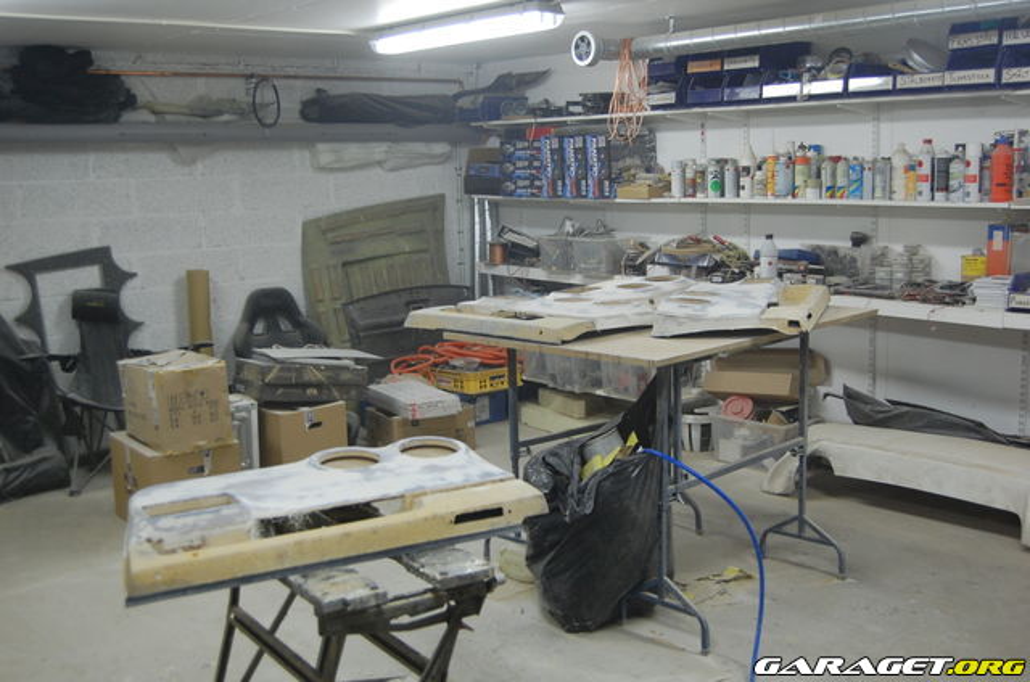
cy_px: 341
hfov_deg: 49.6
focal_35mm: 39
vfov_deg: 34.1
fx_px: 1114
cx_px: 515
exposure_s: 1/15
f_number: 4.2
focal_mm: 26
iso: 800
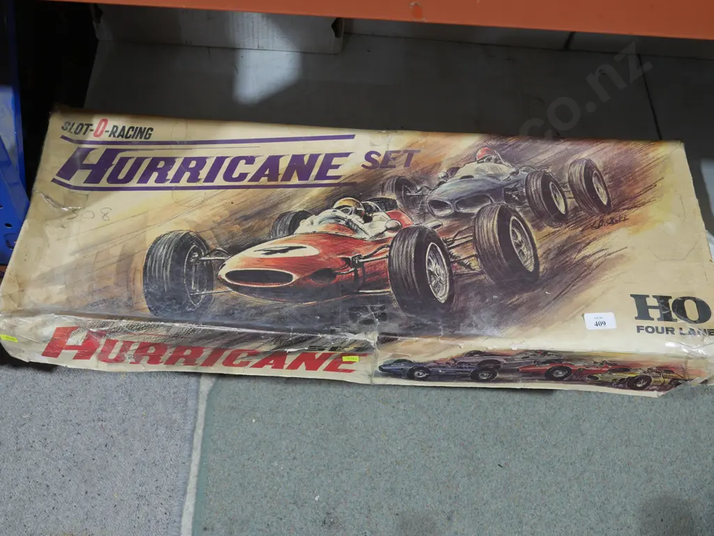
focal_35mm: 40
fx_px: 825
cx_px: 357
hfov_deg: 46.8
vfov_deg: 36.0
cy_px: 268
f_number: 4.4
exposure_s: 1/60
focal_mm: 20
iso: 500
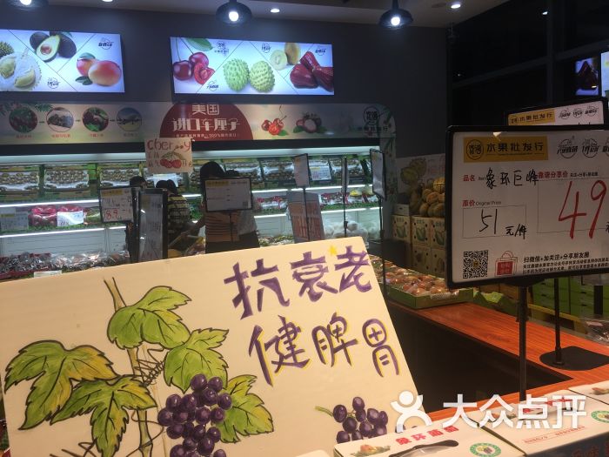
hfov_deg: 61.7
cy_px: 228
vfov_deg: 48.2
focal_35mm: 29
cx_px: 304
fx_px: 510
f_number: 2.2
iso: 25
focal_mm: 4.15
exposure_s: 1/118
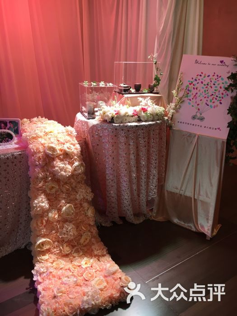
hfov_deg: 48.2
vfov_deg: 61.7
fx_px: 265
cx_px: 118
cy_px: 158
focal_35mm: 29
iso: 25
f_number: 2.2
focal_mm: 4.15
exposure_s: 1/33
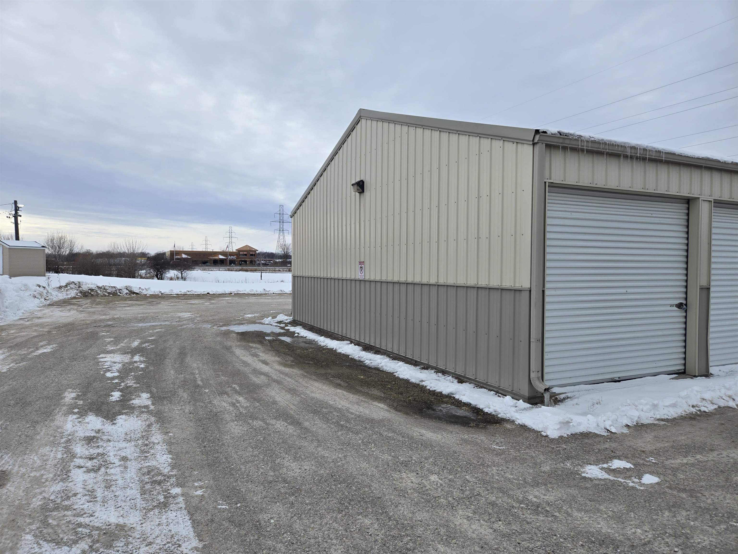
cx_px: 369
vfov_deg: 58.9
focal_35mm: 23
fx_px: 490
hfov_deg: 73.9
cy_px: 277
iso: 25
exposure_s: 1/1695
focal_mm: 5.4
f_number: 1.8
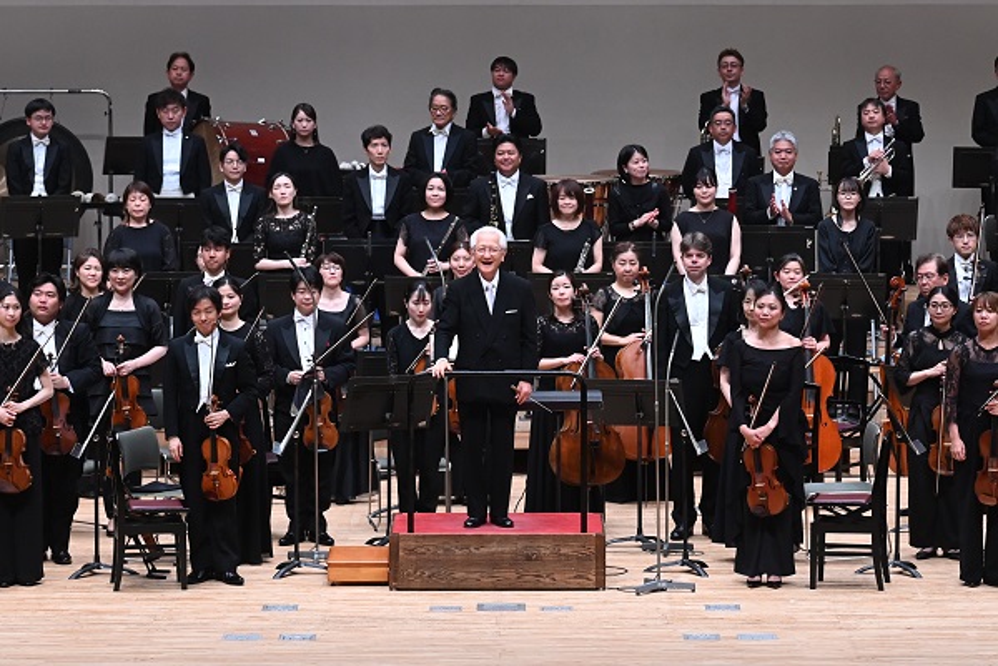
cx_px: 499
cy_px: 333
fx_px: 4990
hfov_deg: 11.4
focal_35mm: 180
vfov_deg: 7.6
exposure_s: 1/125
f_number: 7.1
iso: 2500
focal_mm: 120
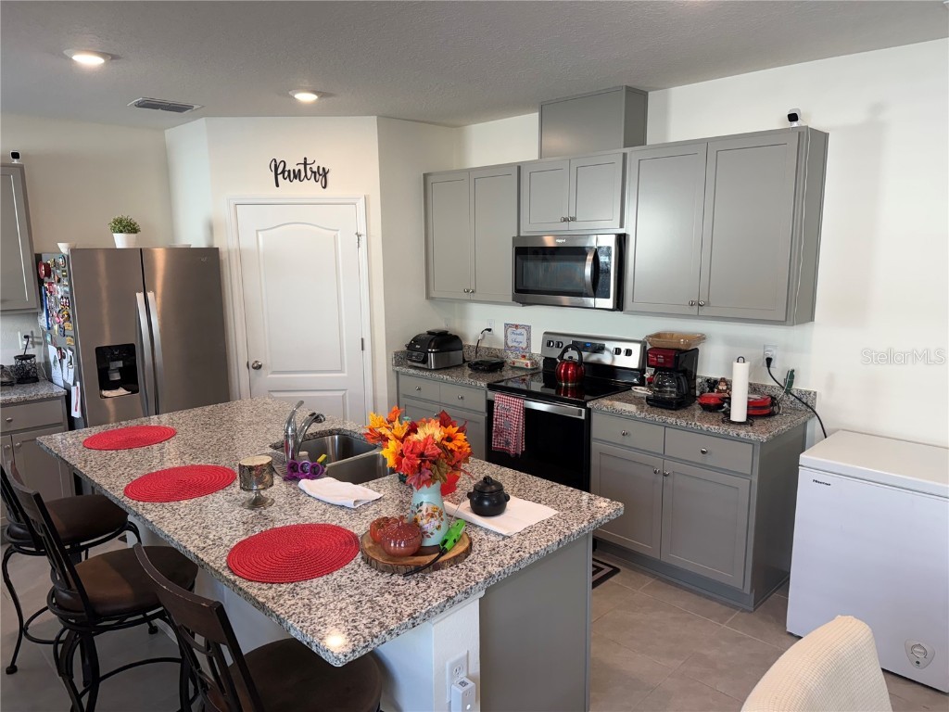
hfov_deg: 71.6
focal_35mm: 24
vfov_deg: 56.8
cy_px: 356
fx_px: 658
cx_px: 474
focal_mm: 6.76
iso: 125
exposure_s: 1/120
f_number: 1.78
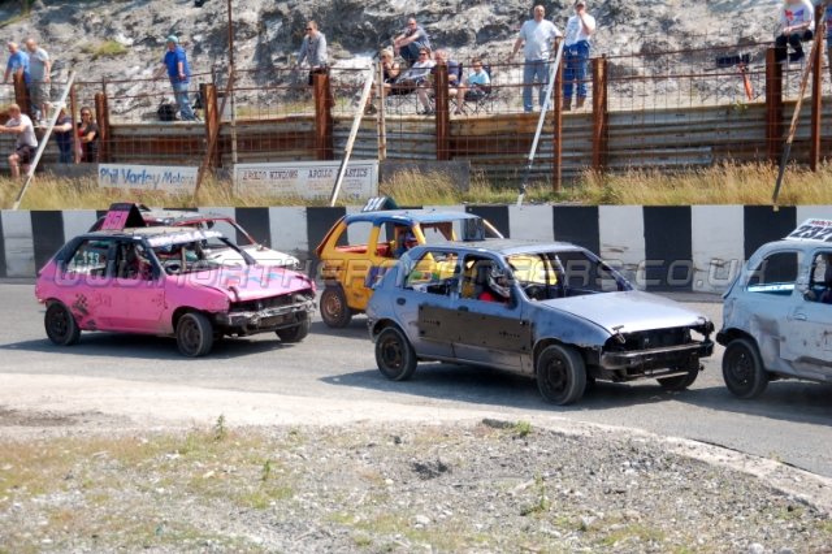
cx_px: 416
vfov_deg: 16.5
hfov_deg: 24.6
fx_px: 1906
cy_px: 277
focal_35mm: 82
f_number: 5.3
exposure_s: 1/800
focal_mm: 55
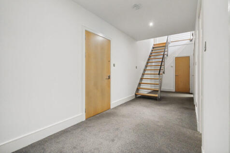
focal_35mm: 16
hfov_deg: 95.0
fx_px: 105
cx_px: 115
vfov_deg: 72.0
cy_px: 76
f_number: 5.6
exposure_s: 1/30
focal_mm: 11
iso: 1250
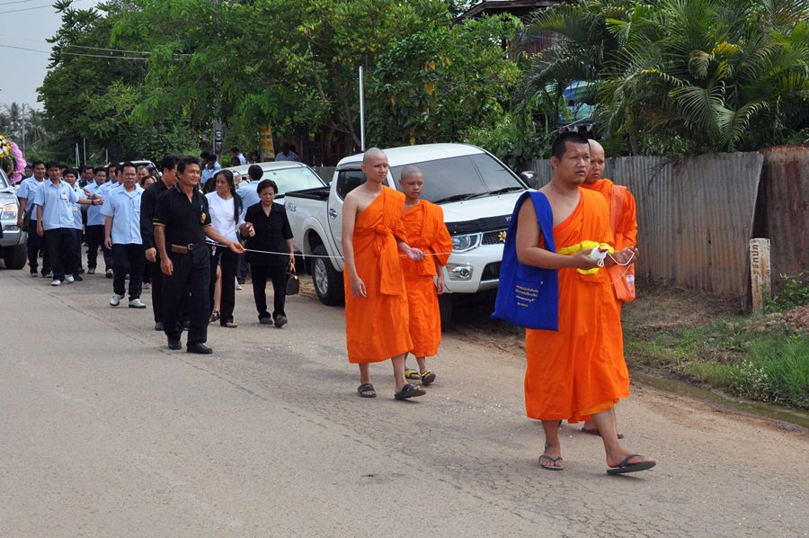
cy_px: 269
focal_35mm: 60
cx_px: 404
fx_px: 1347
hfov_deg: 33.4
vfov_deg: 22.6
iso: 1600
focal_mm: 40
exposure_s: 1/200
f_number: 25
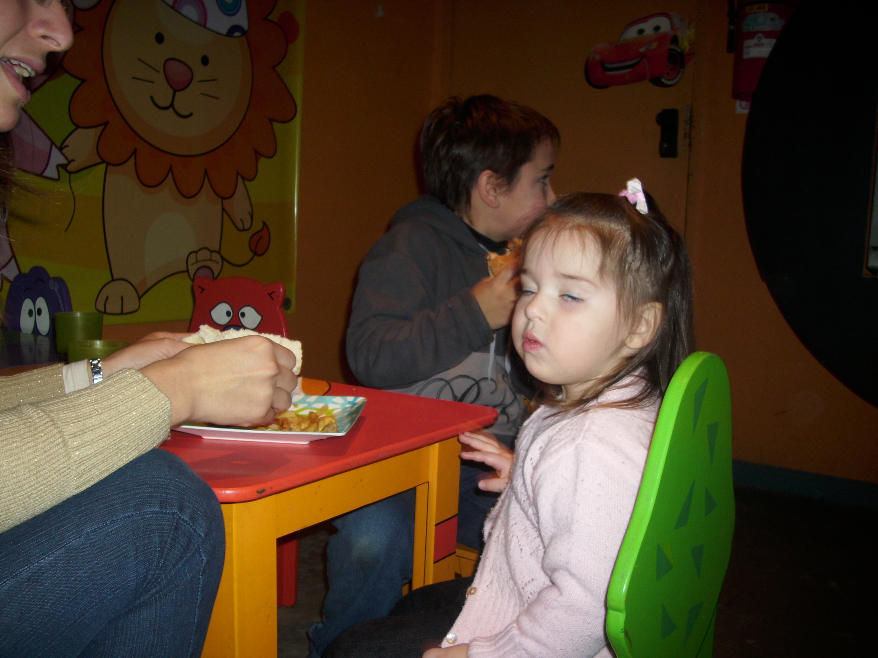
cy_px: 329
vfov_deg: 45.4
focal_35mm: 31
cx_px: 439
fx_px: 786
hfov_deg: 58.4
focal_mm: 6.2
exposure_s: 1/30
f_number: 2.8
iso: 50
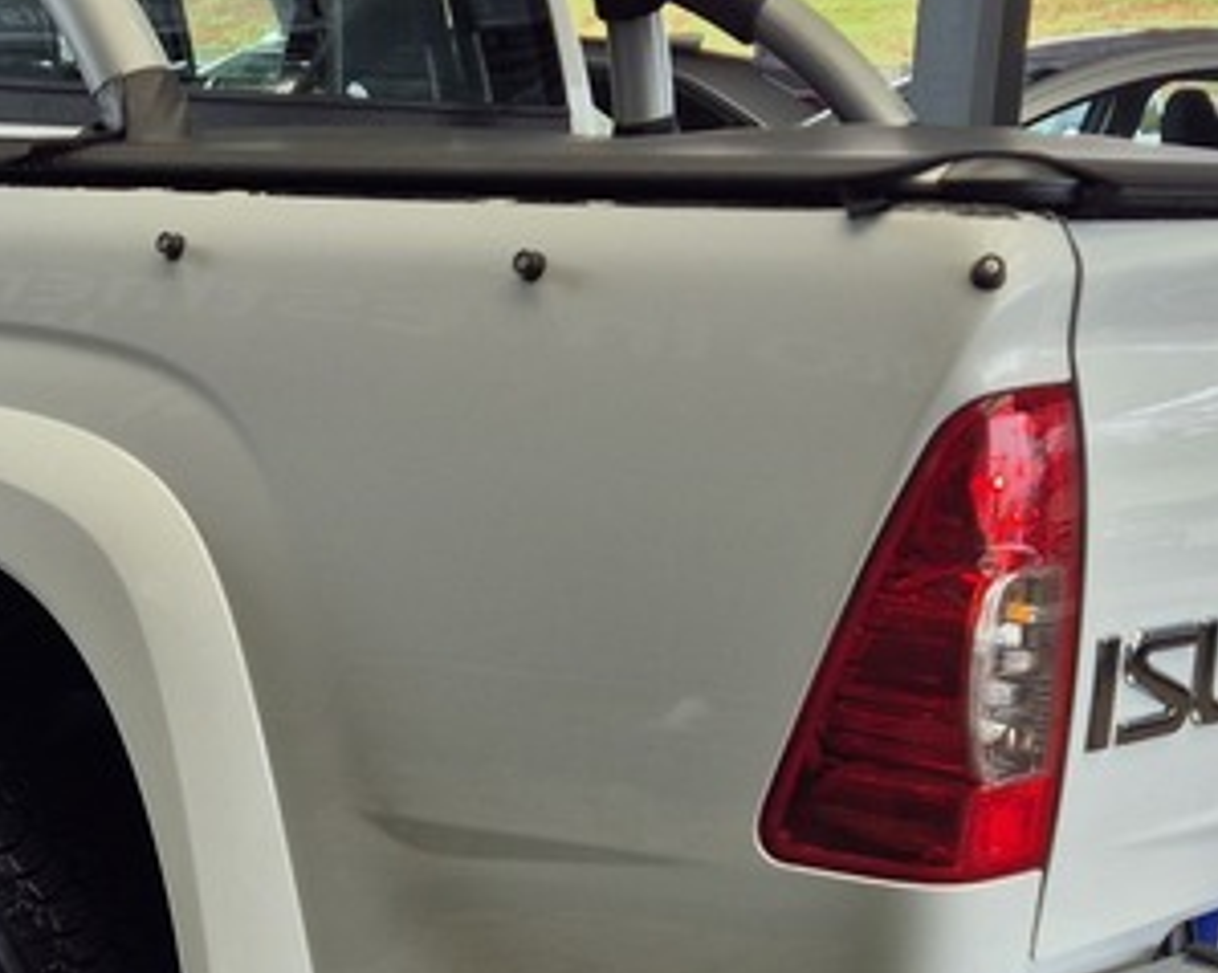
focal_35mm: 77
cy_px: 582
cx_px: 191
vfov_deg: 19.9
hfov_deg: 24.2
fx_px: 2775
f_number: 1.8
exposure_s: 1/315
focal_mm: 5.4
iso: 25
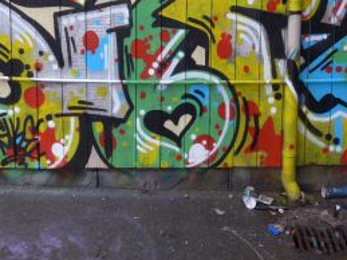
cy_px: 27
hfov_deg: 34.3
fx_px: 561
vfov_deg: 25.3
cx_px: 158
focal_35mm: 56
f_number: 2
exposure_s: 1/60
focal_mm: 6
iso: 100
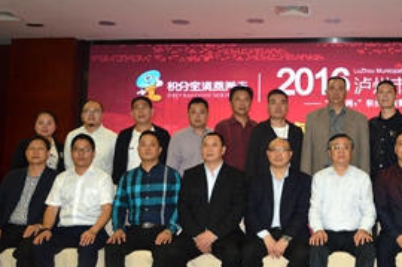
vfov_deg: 26.8
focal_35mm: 50
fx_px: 557
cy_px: 101
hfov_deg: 38.2
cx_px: 320
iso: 900
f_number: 3.5
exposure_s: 1/60
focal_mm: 18
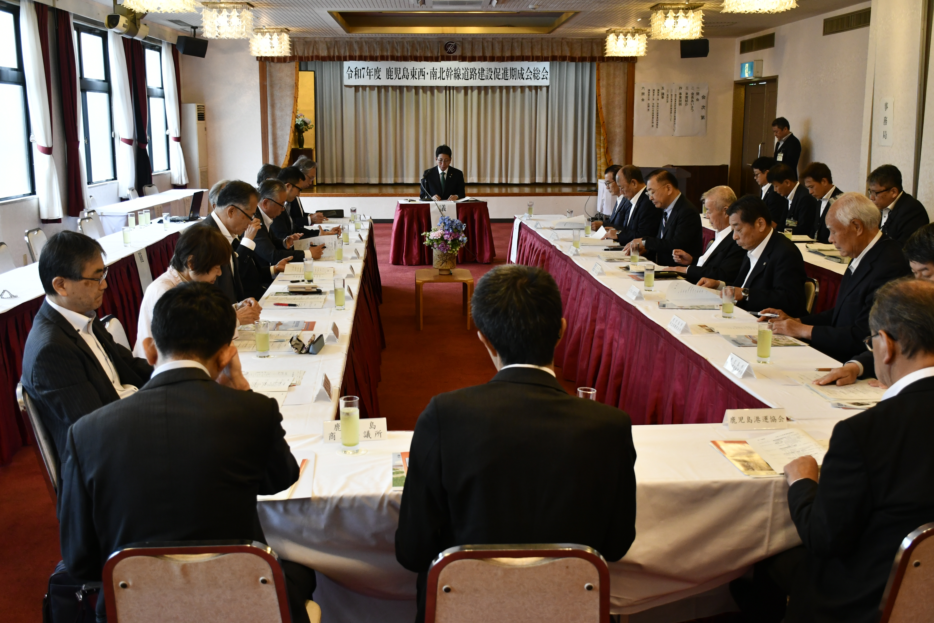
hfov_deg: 49.6
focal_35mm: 39
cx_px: 467
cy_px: 312
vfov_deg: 34.2
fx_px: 1012
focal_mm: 26
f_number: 5
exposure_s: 1/100
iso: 1600
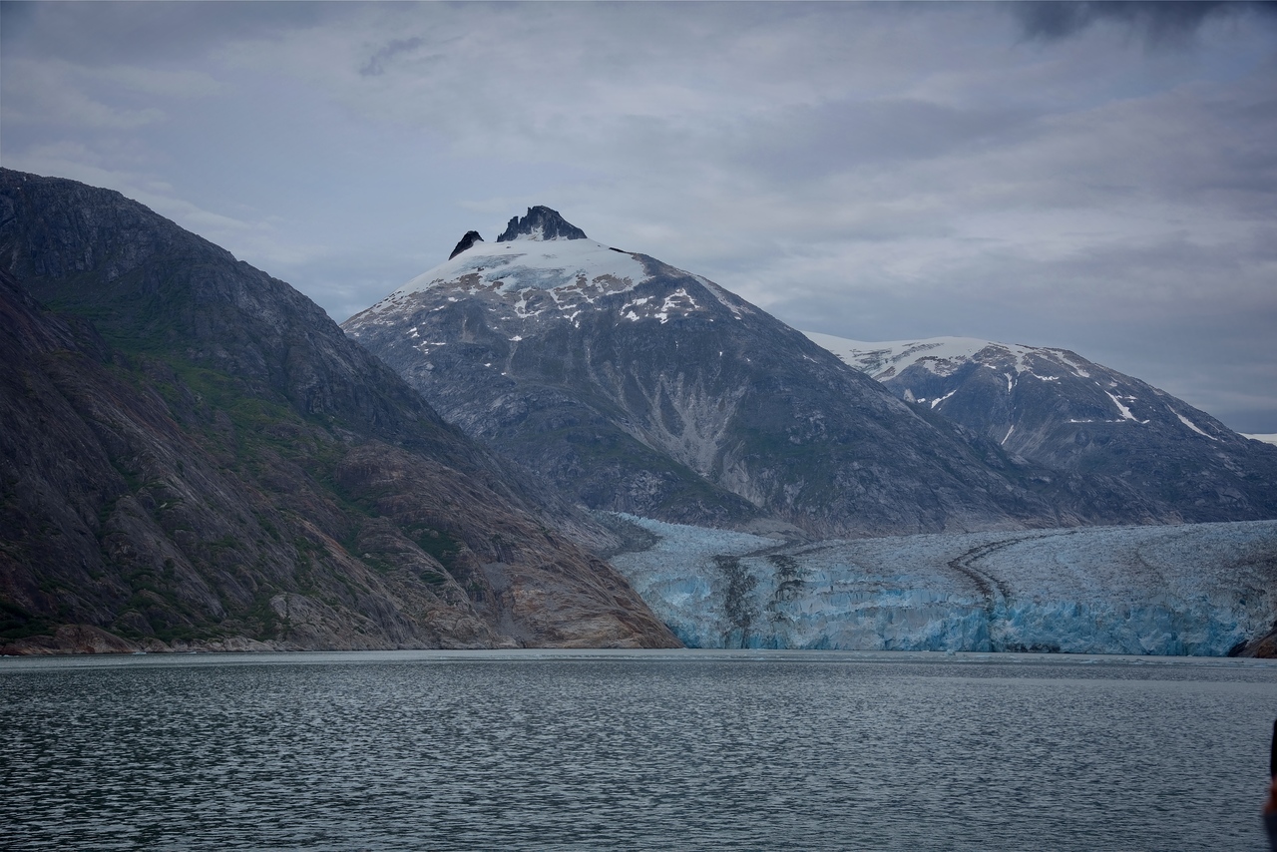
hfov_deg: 34.5
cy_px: 426
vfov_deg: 23.4
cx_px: 638
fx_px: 2058
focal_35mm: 58
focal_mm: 58
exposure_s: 1/250
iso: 100
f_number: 8
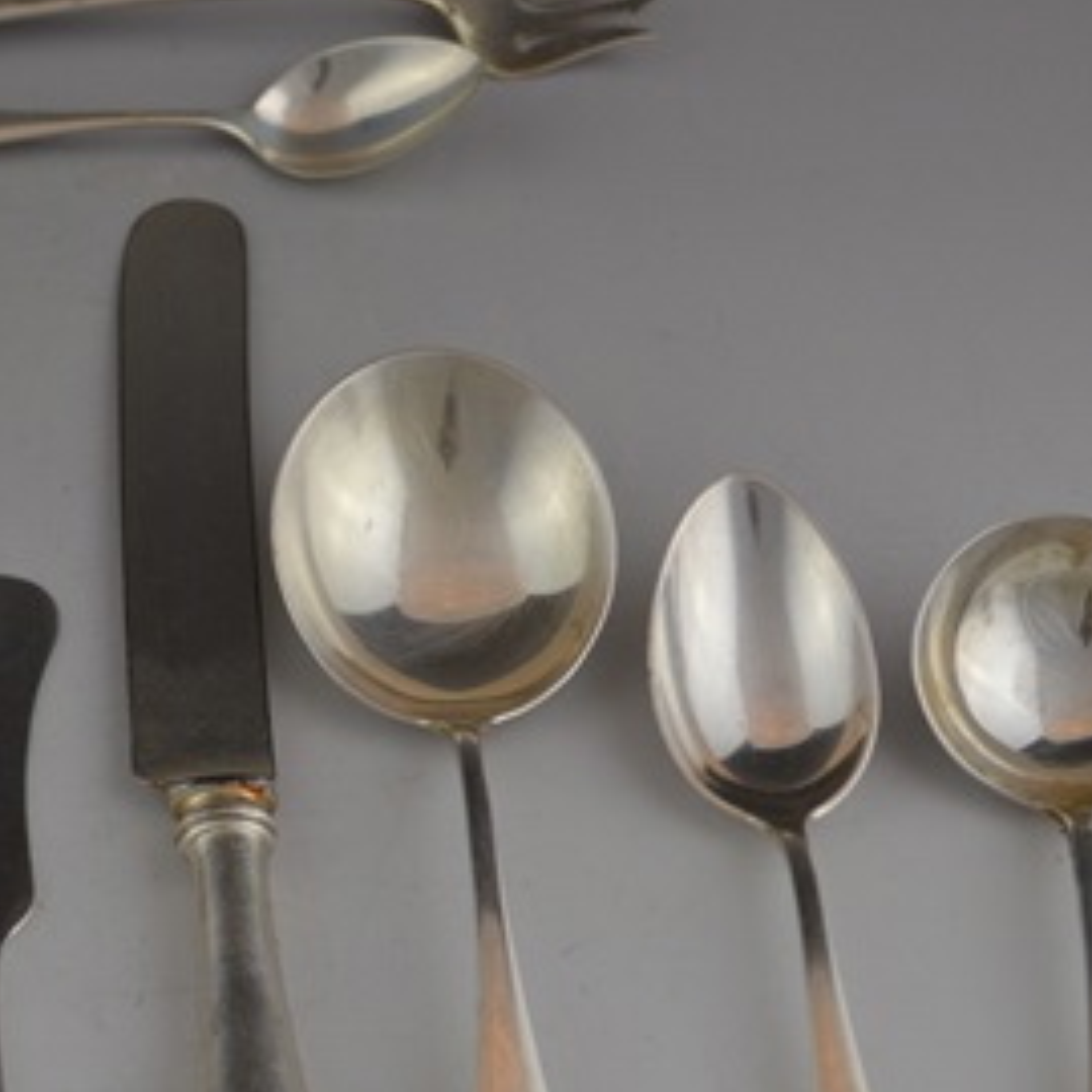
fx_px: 4033
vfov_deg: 15.4
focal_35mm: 113
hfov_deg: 15.4
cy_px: 667
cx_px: 301
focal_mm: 36
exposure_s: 1/100
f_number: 5
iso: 400
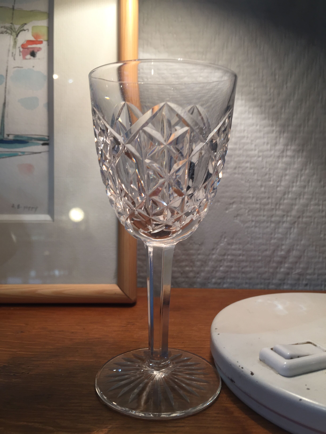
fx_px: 364
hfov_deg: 48.2
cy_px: 217
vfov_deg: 61.7
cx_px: 163
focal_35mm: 29
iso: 32
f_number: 2.2
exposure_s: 1/50
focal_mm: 4.15
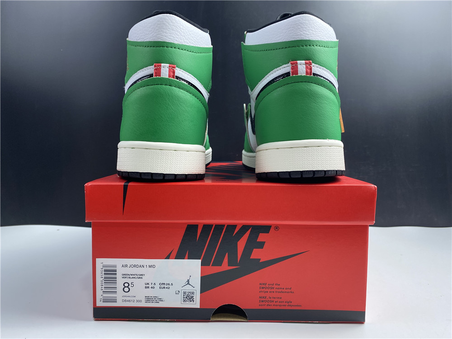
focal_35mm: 26
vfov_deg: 53.1
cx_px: 226
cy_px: 170
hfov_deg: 67.3
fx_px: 339
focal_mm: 4.25
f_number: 1.8
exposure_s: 1/100
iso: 125
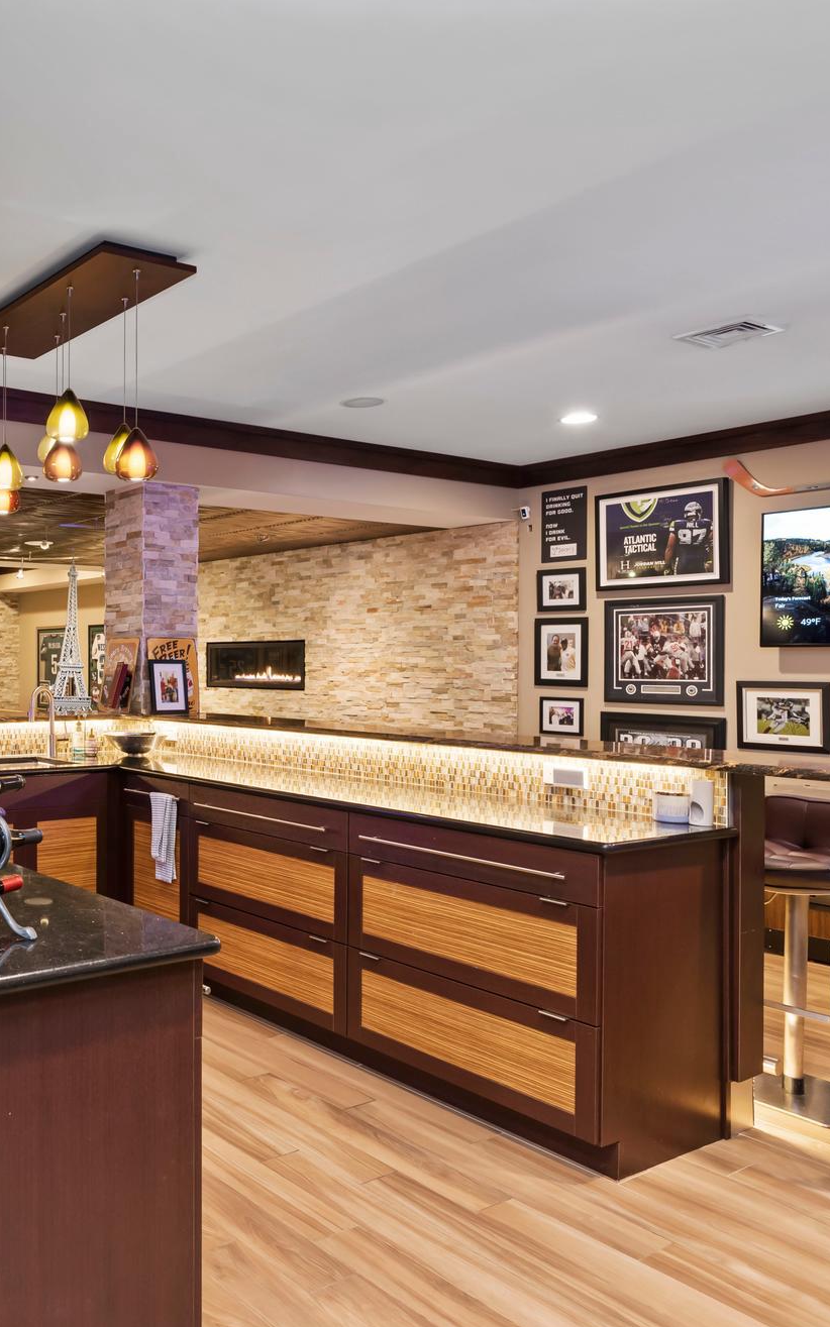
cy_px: 688
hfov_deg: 40.6
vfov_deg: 68.4
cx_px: 10
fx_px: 977
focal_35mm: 27
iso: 400
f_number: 7.1
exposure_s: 1/1.25
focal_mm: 17
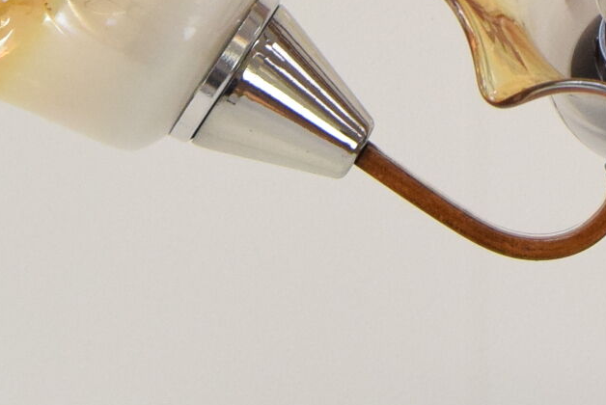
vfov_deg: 6.0
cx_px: 634
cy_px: -499
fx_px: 3730
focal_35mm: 221
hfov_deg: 9.2
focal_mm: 31
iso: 1600
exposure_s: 1/320
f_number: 9
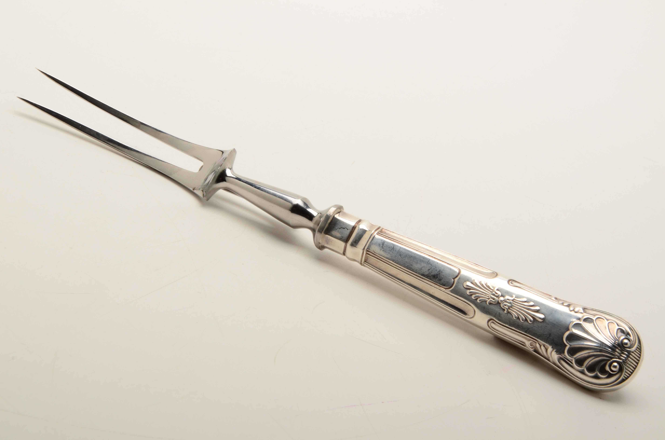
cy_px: 220
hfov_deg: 19.5
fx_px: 1936
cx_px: 332
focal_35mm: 105
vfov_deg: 13.0
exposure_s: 1/160
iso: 200
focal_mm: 70
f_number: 22
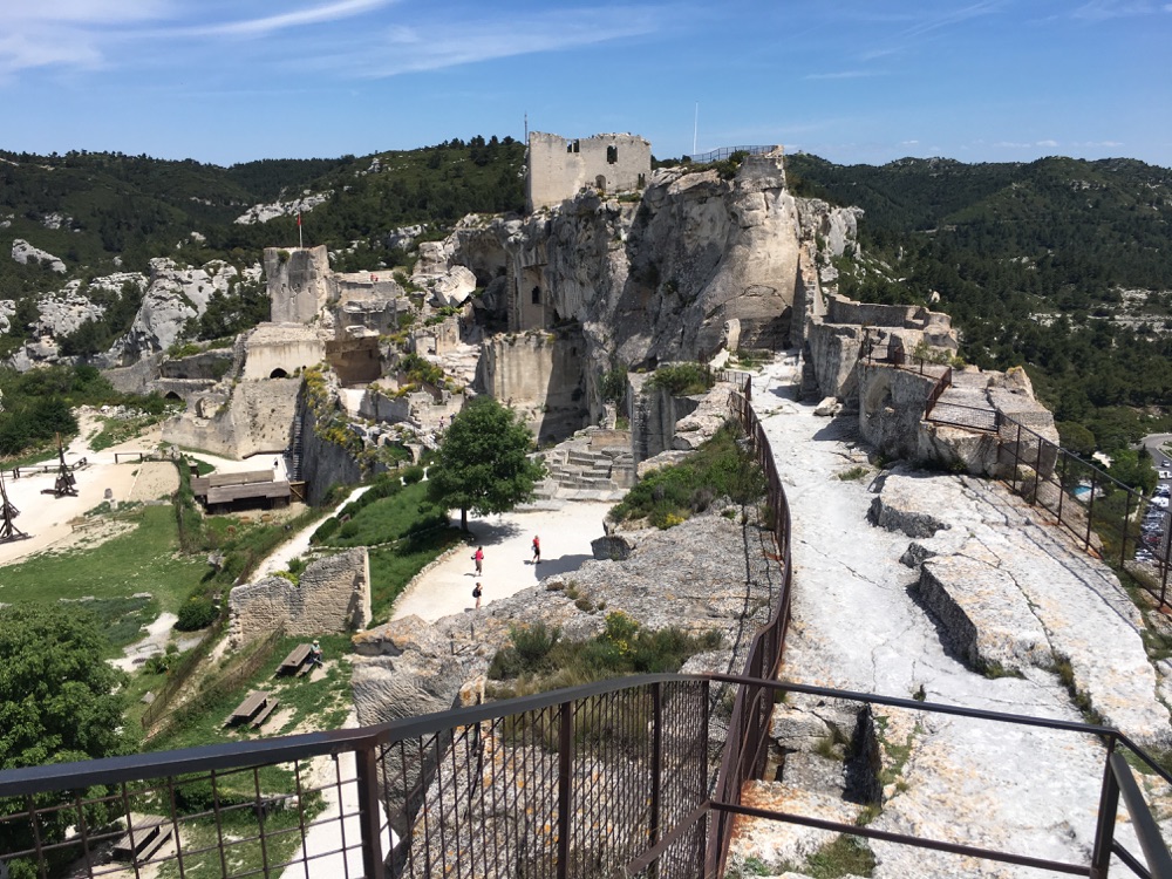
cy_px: 440
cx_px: 586
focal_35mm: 29
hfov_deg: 61.7
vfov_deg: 48.2
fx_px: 982
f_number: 2.2
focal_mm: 4.15
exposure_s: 1/2564
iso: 25
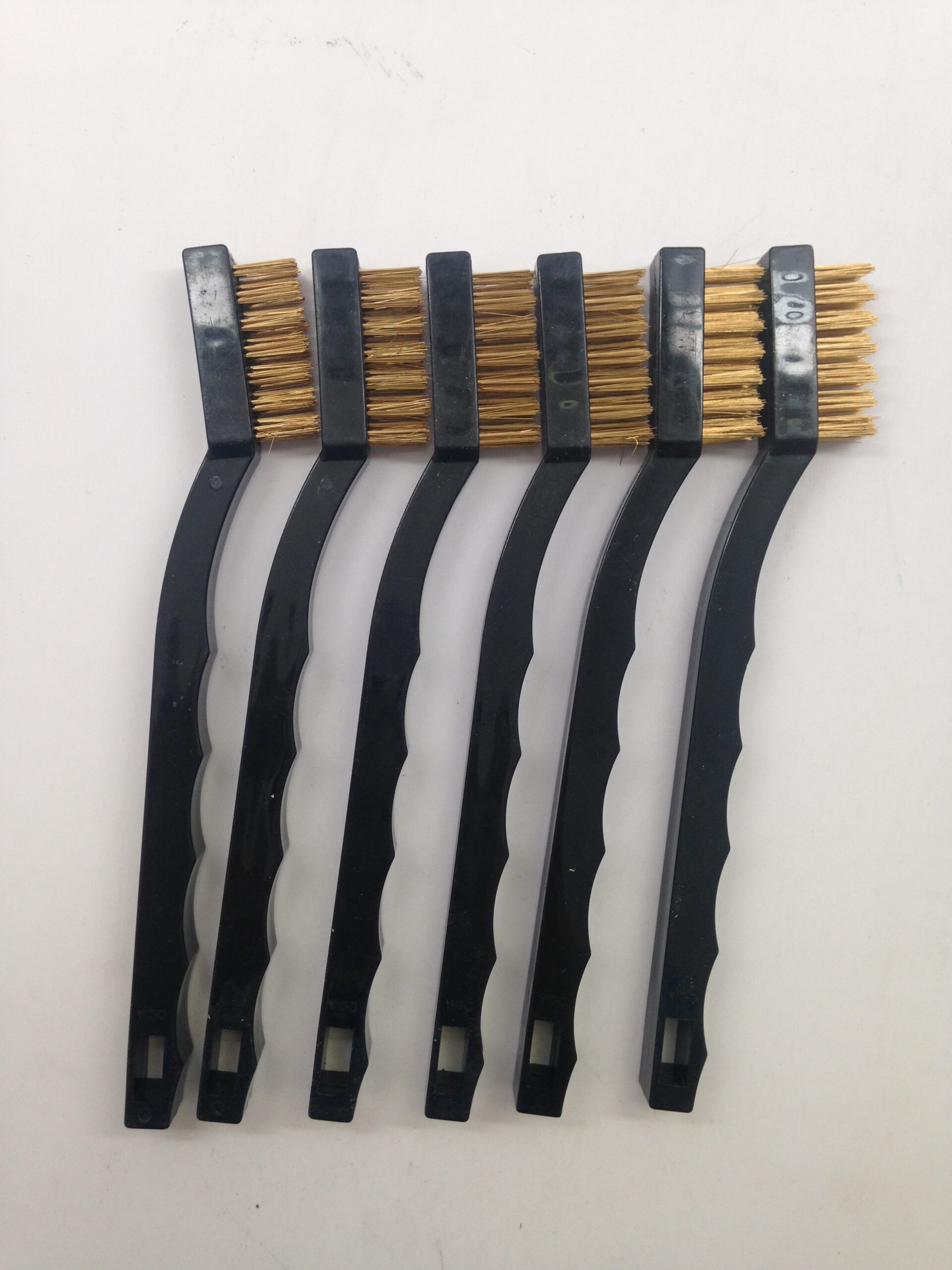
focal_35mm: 33
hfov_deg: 42.9
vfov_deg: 55.4
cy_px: 635
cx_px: 476
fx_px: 1210
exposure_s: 1/40
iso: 50
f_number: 2.4
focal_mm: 4.12
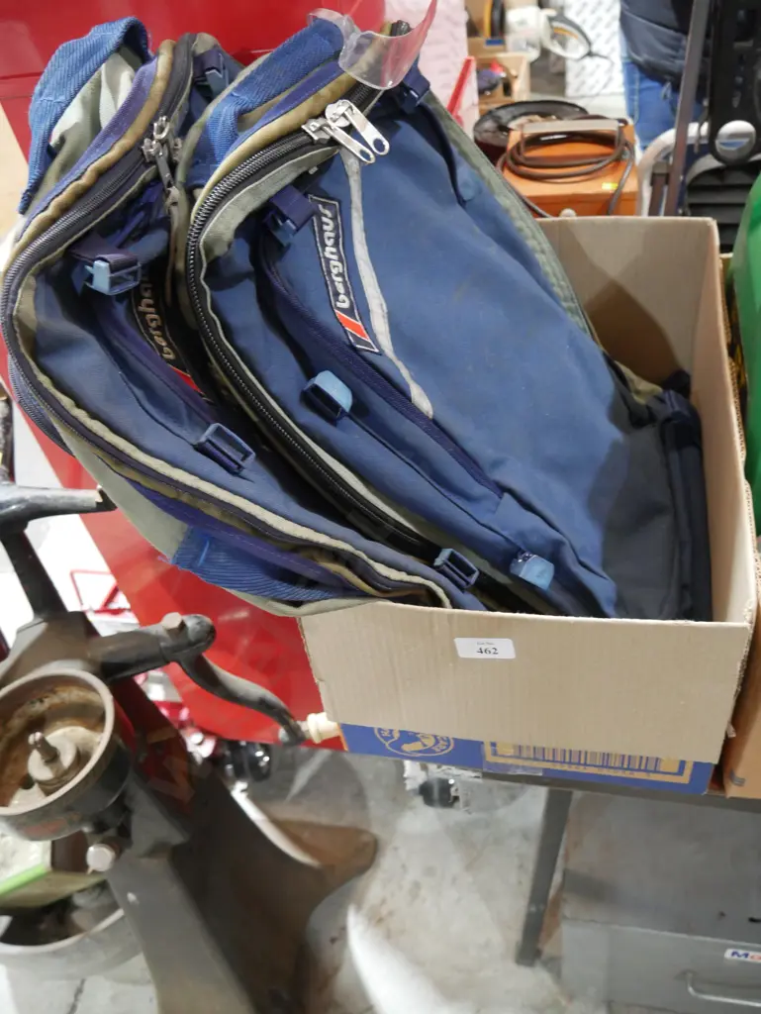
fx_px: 820
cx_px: 380
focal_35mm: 28
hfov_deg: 49.8
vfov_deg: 63.4
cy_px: 507
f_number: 3.5
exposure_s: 1/60
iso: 2000
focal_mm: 14
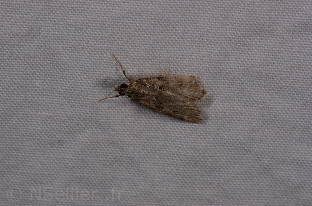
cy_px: 103
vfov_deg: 10.7
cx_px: 156
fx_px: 1102
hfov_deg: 16.1
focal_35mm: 128
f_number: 25
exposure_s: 1/60
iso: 100
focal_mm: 85
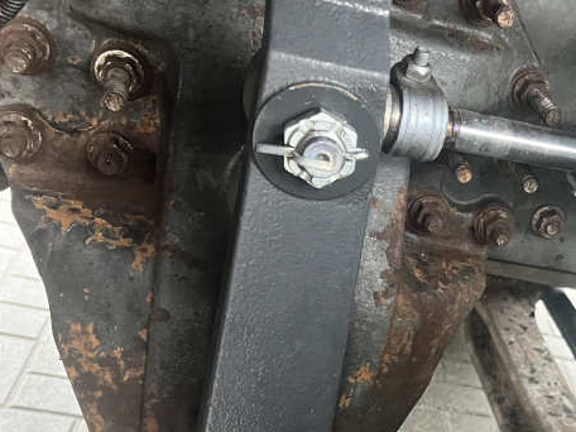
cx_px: 553
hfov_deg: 31.6
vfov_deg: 25.1
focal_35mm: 57
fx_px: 948
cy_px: 363
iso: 500
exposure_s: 1/60
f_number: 1.5
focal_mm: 5.7
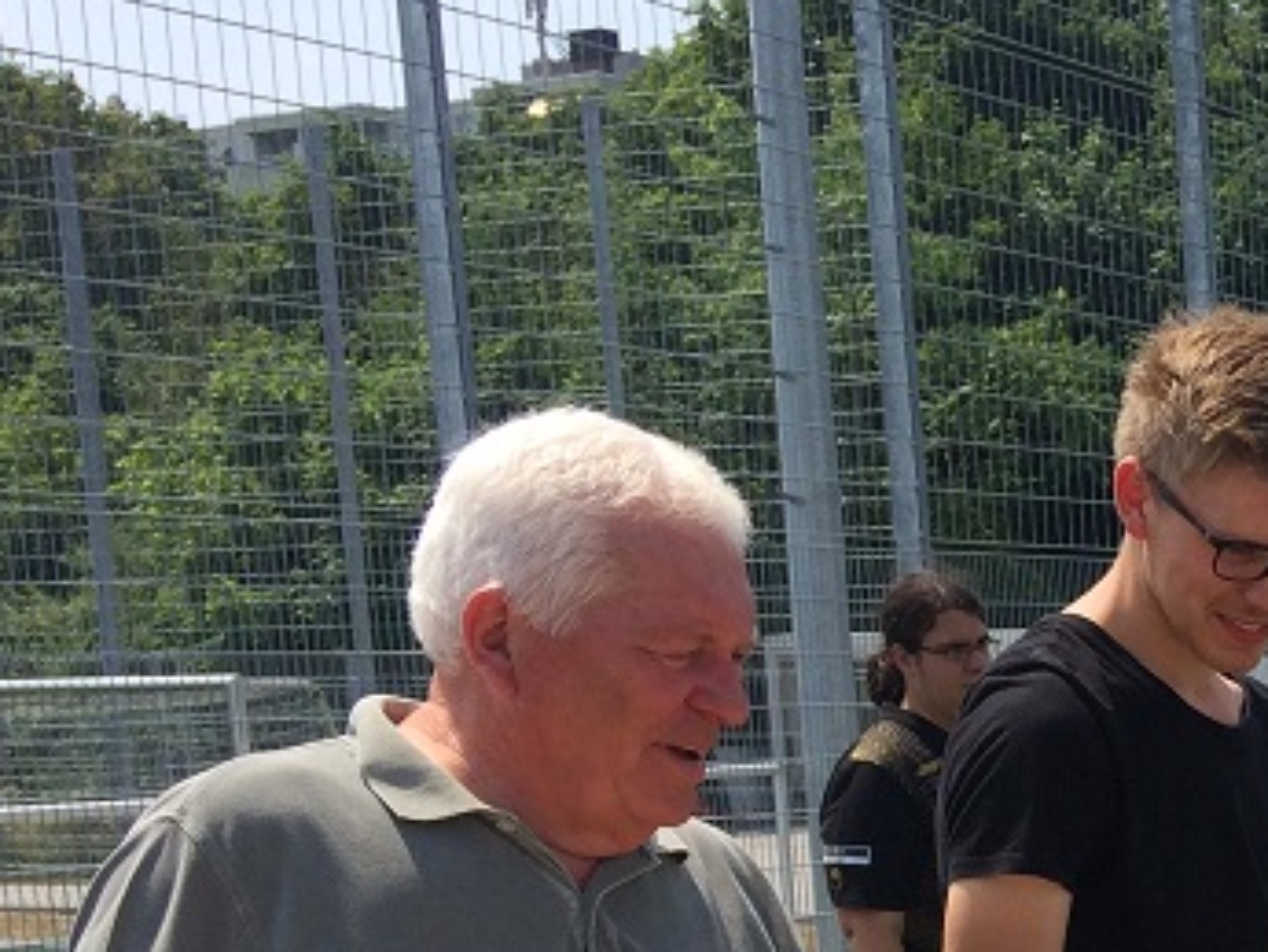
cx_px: 1742
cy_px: 1235
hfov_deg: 20.8
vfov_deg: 16.6
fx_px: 3078
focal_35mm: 84
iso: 32
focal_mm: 4.15
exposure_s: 1/1866
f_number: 2.2
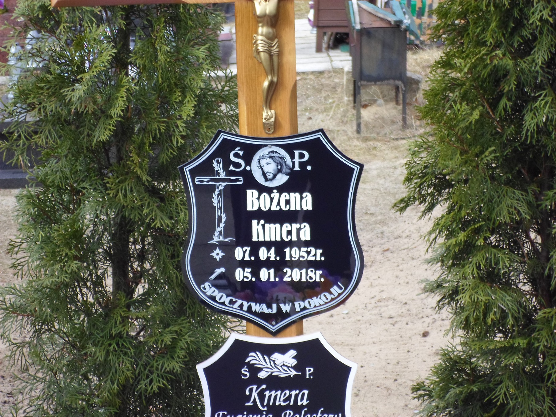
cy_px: 208
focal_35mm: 110
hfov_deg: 17.9
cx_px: 278
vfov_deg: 13.5
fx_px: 1767
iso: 80
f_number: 5.7
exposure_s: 1/60
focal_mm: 19.8
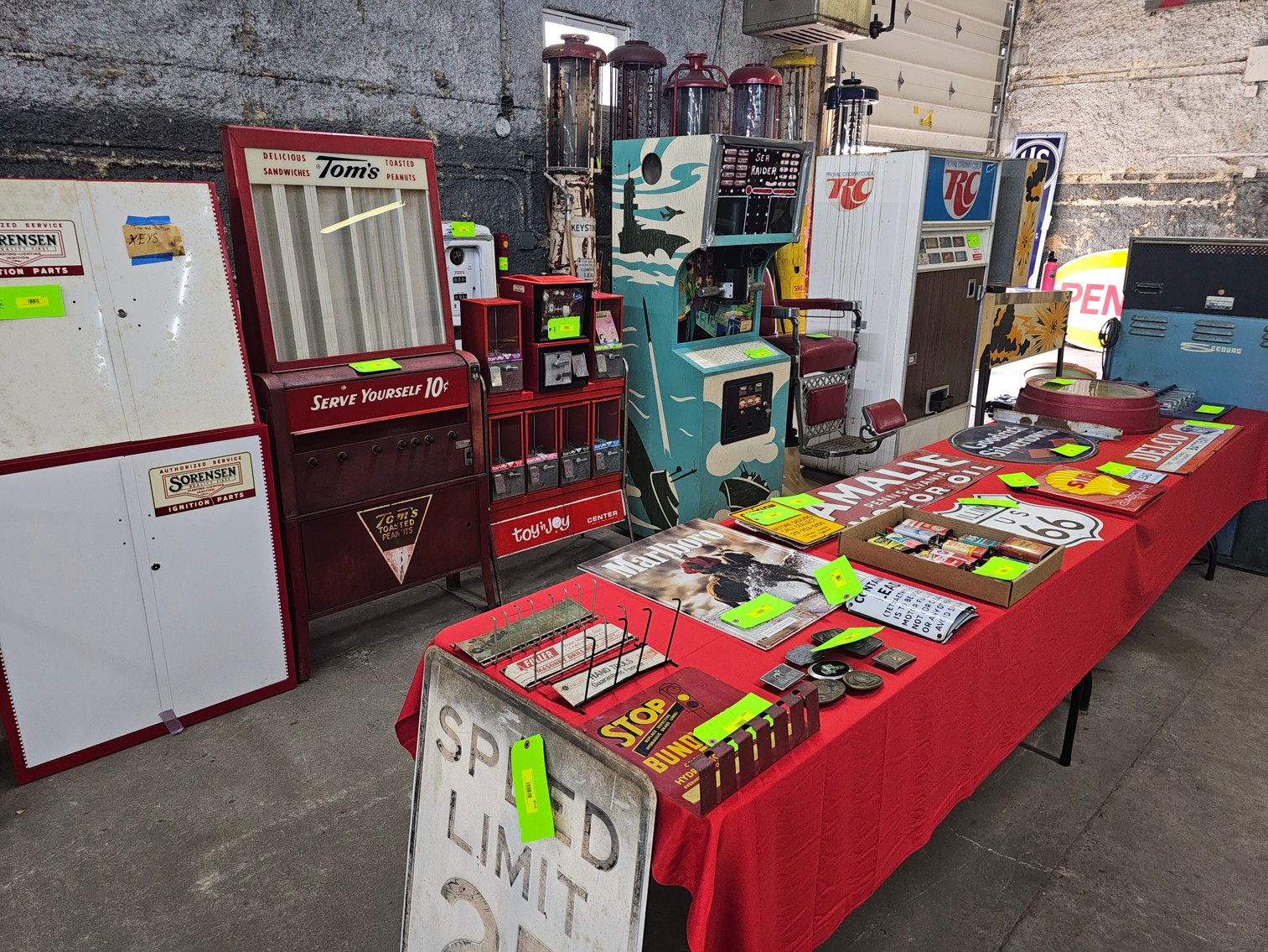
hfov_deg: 73.9
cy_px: 476
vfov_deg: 58.9
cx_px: 634
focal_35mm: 23
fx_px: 843
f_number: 1.7
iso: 100
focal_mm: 6.3
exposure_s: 1/40
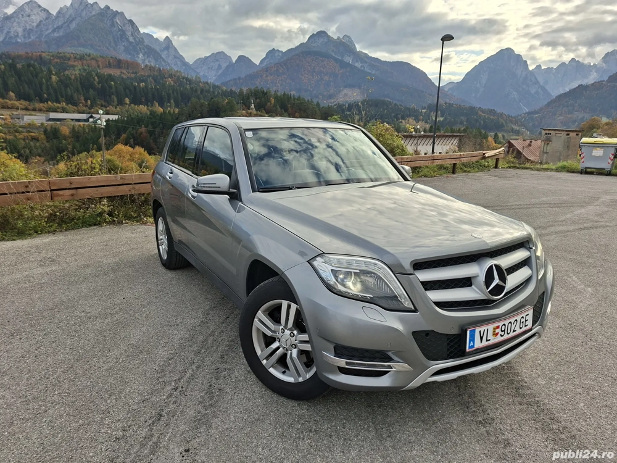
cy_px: 232
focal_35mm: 23
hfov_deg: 73.9
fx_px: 410
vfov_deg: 58.9
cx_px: 308
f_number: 1.8
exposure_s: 1/949
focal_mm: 5.54
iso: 50
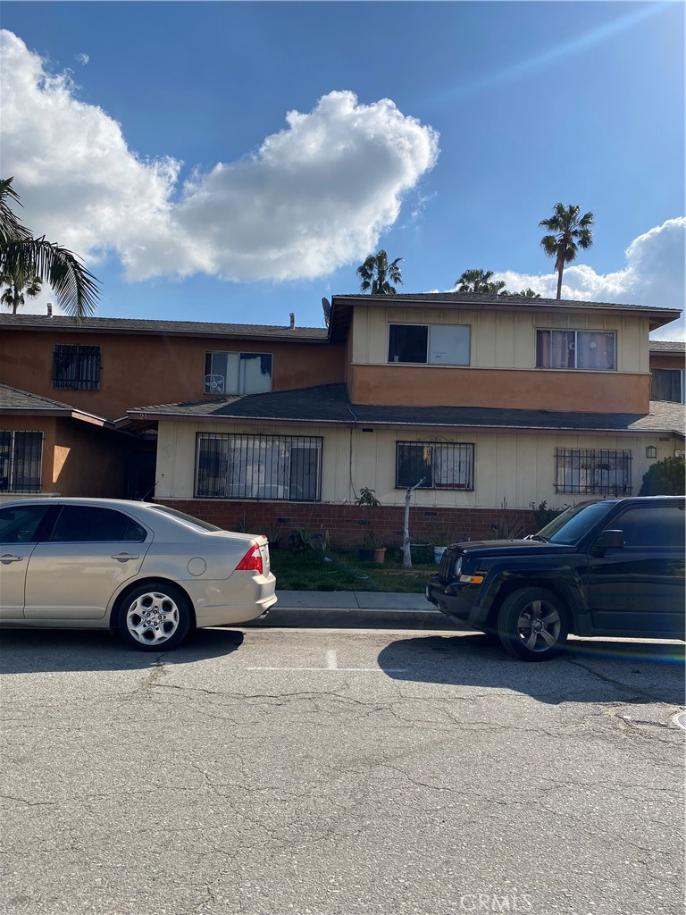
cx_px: 343
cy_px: 458
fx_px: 687
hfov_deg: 53.1
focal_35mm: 26
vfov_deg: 67.3
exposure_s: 1/4808
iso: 32
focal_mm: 4.25
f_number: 1.8
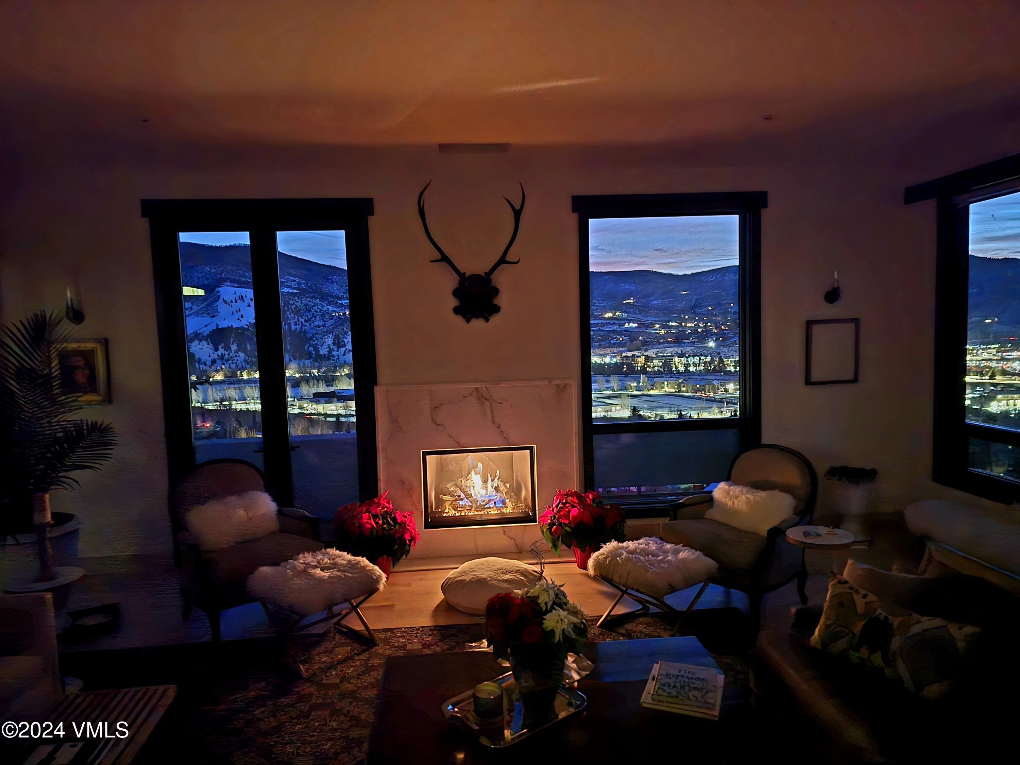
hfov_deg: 73.9
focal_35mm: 23
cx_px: 510
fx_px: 678
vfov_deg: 58.9
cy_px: 382
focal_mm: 6.3
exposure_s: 1/4
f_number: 1.7
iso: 4000
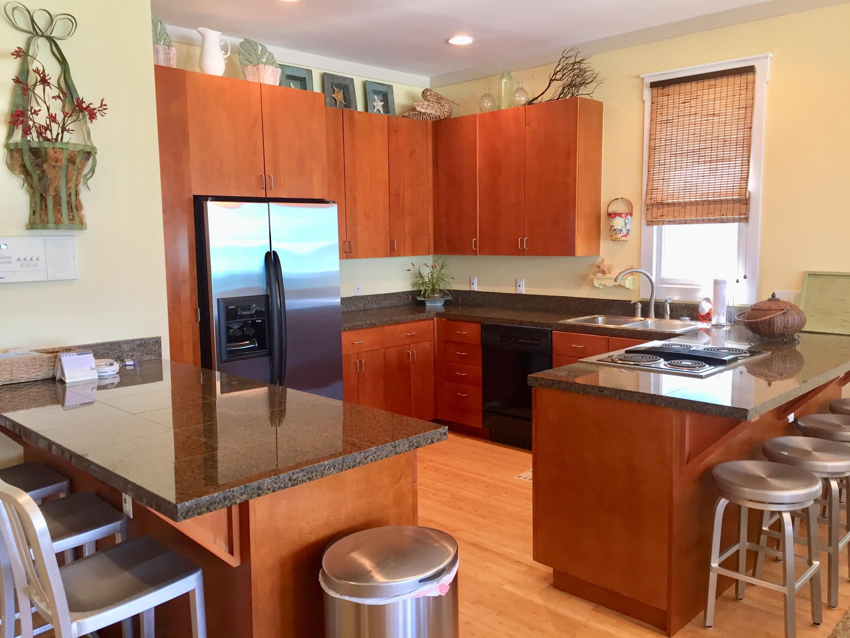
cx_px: 425
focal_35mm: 29
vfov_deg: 48.2
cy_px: 319
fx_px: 712
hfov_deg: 61.7
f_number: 2.2
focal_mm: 4.15
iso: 80
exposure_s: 1/30
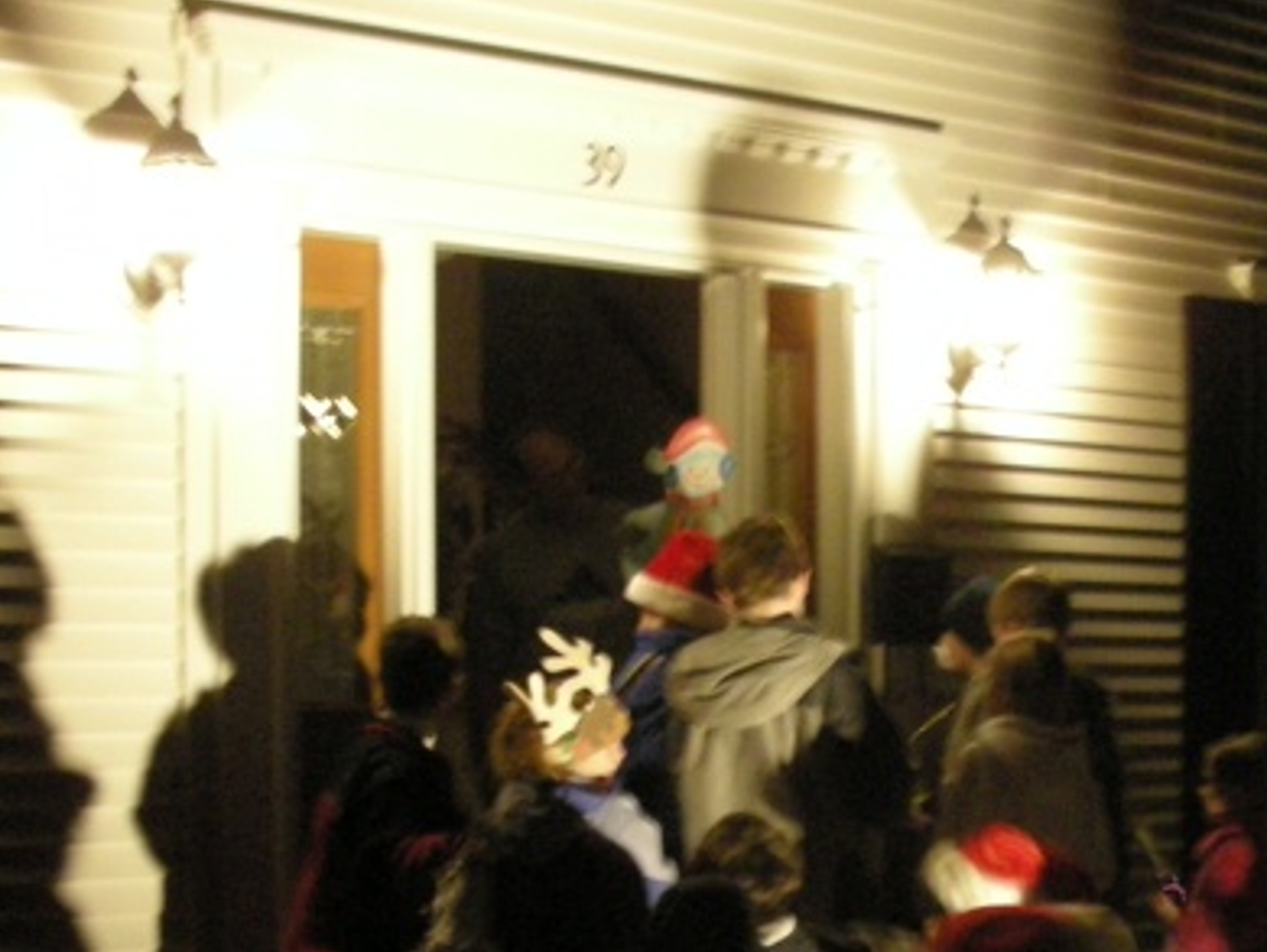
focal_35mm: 71
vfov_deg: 20.4
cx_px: 906
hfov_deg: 27.1
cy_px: 832
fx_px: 2600
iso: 400
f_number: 2.8
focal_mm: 5.8
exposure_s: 1/11.1
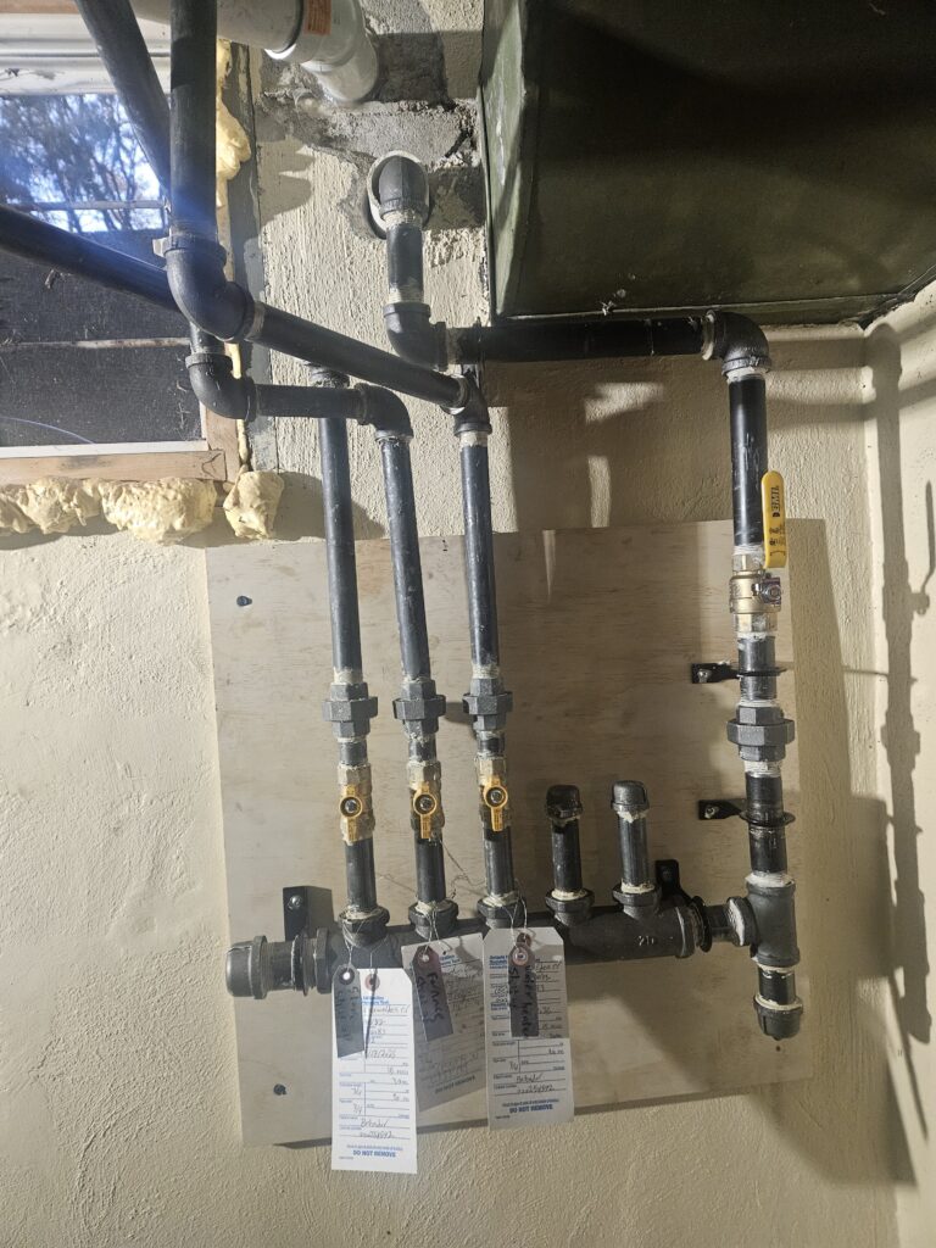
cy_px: 624
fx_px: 829
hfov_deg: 58.9
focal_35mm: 23
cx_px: 468
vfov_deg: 73.9
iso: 800
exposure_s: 1/120
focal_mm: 5.4
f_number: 1.8
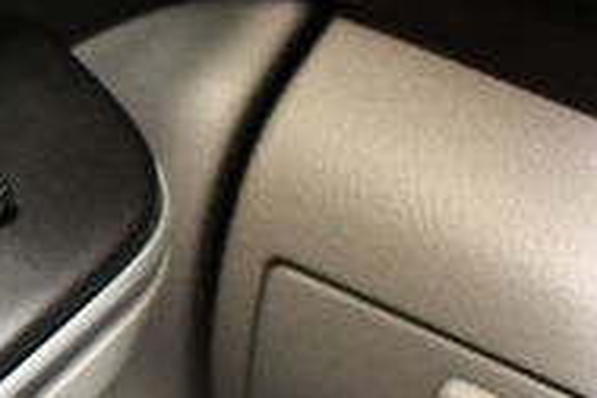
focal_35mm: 122
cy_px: 445
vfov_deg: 11.1
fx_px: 2023
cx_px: -259
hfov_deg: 15.6
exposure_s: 1/60
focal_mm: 18
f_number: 3.5
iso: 4500
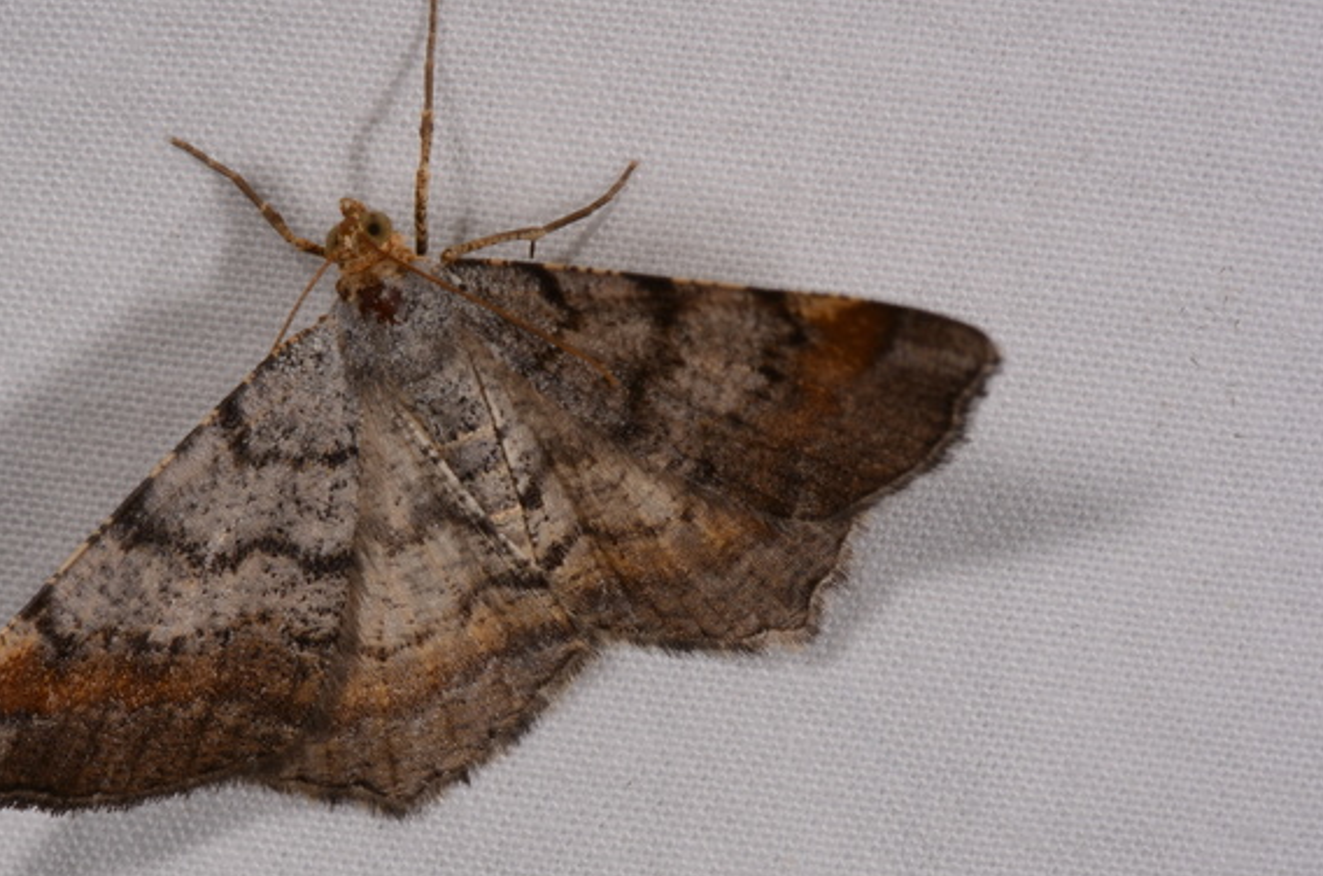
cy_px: 566
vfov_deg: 7.7
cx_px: 471
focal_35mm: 178
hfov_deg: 11.6
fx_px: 6516
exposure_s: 1/60
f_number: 25
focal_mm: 85
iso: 100
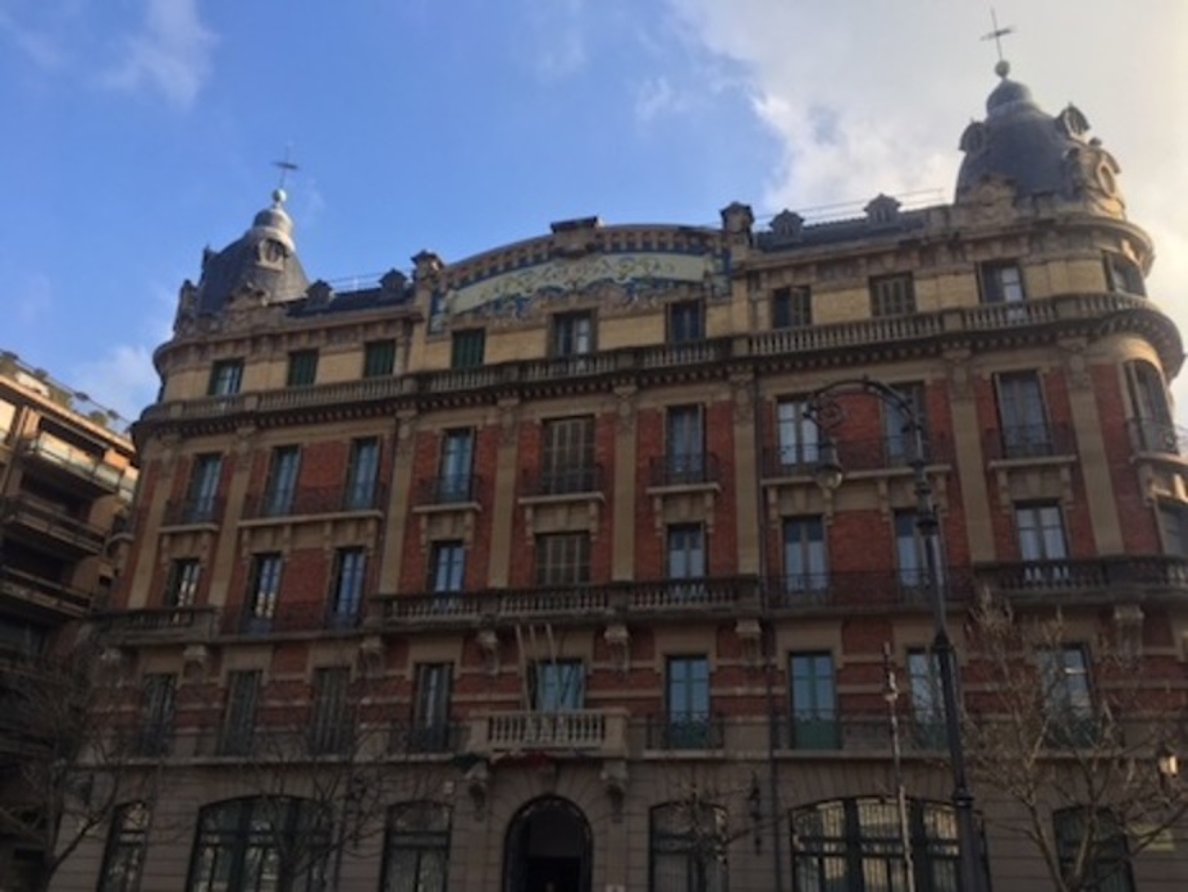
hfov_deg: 61.6
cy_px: 446
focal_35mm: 29
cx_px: 594
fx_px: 996
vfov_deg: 48.3
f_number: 2.2
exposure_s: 1/587
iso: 25
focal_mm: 4.15
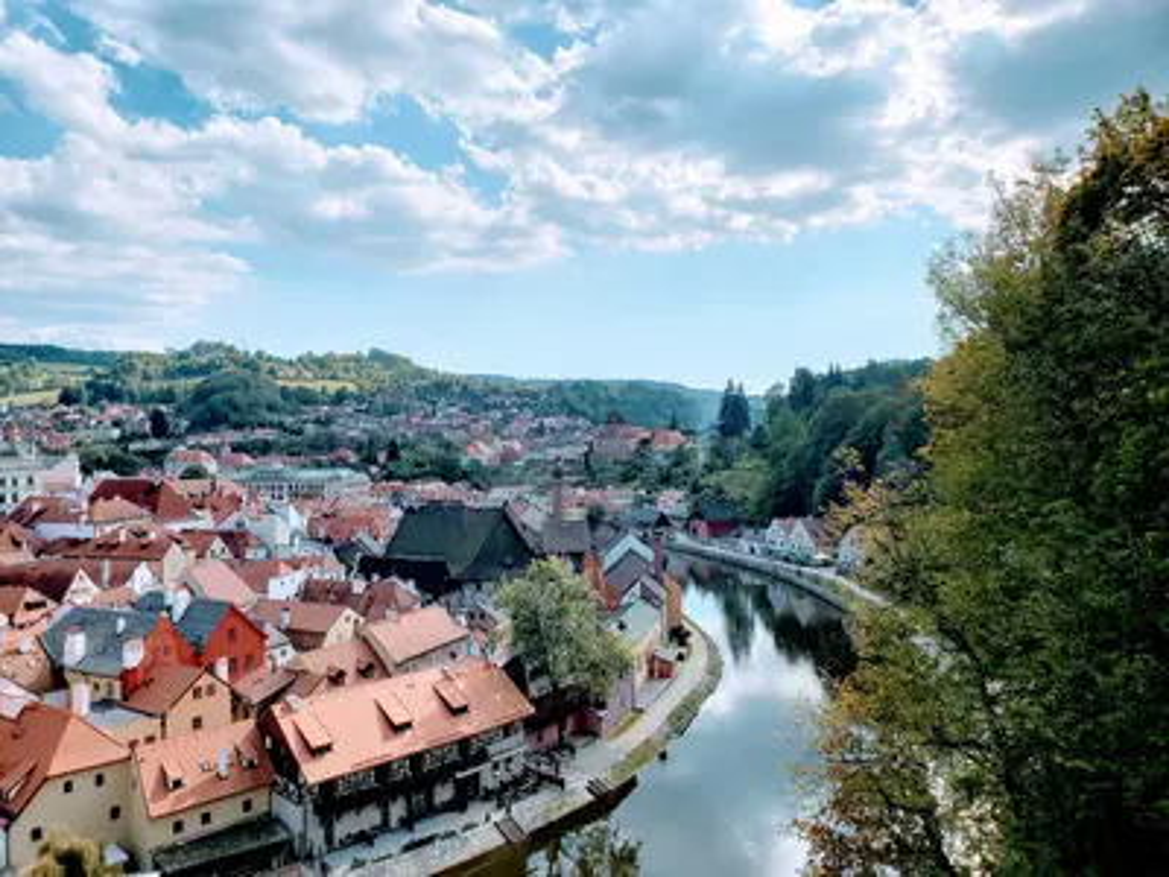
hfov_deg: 67.3
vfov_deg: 53.1
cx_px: 584
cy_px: 438
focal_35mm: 26
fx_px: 878
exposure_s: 1/1019
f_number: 2.4
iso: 50
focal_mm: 4.3
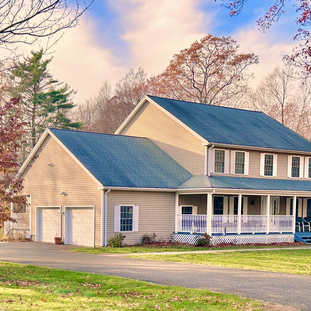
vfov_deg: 52.5
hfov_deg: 52.1
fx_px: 315
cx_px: 190
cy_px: 155
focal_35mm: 31
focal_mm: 5.7
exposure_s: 1/827
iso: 50
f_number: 1.5
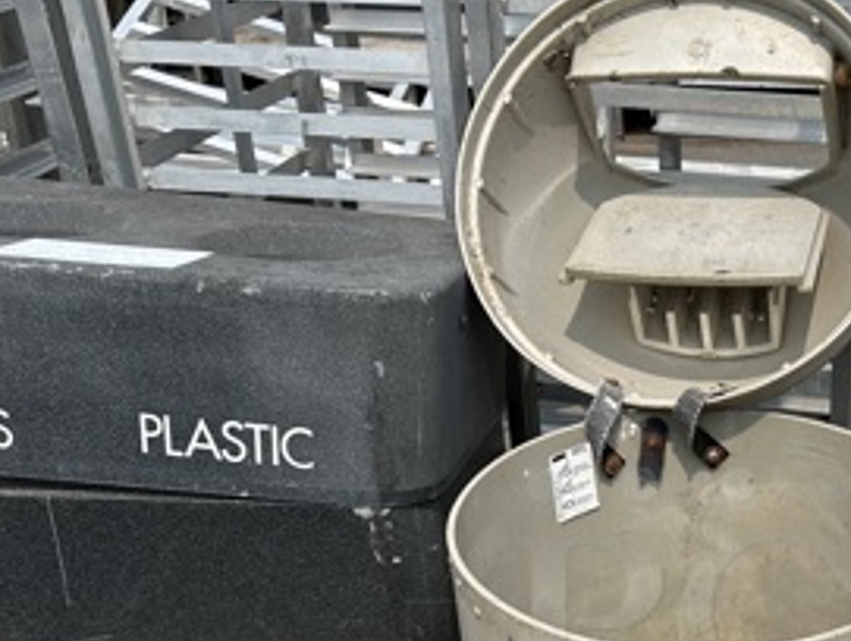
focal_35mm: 54
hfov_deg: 33.9
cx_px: 738
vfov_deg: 26.0
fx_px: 1329
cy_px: 613
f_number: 1.78
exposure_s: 1/4348
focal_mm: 6.86
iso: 80
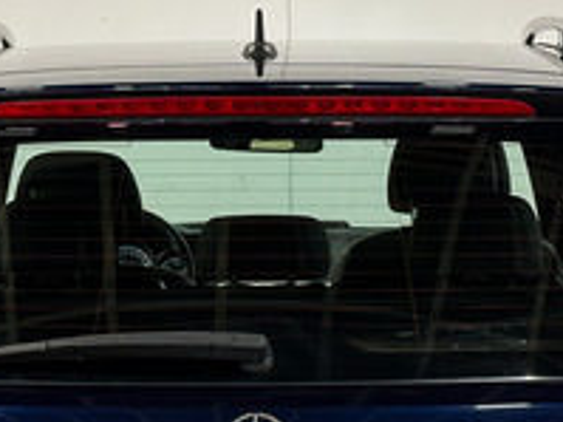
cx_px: 266
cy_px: 450
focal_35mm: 145
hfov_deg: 13.6
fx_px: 2357
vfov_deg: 10.1
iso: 160
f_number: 1.8
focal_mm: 6.86
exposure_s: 1/50
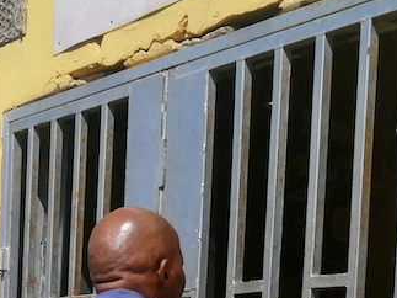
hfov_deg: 17.9
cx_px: -9
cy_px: 445
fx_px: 1227
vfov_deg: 13.1
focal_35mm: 107
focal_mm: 3.62
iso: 50
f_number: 1.8
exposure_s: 1/2747
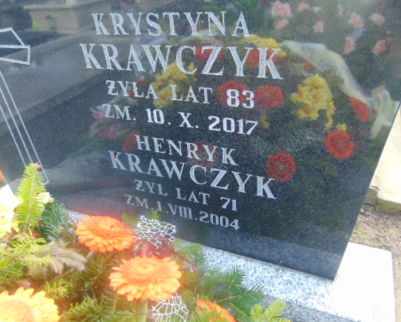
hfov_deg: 64.0
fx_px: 321
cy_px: 163
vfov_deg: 53.2
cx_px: 205
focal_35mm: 27
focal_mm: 4.5
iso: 80
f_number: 3
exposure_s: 1/50
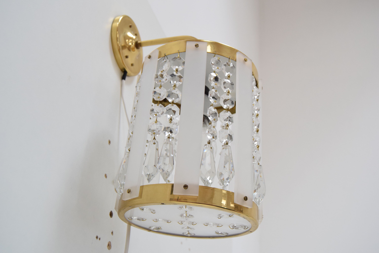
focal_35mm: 39
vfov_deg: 34.3
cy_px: 126
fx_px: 411
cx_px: 190
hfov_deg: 49.5
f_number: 5
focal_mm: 26
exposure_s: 1/160
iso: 1600
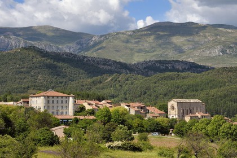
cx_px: 118
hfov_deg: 20.0
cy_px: 79
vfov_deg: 13.4
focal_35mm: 102
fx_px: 671
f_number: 14
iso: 400
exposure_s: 1/320
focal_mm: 102
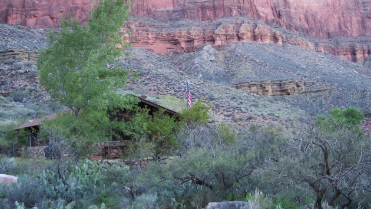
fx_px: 413
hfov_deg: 48.3
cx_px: 184
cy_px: 82
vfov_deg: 28.3
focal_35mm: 42
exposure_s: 1/60
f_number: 2.8
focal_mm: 8
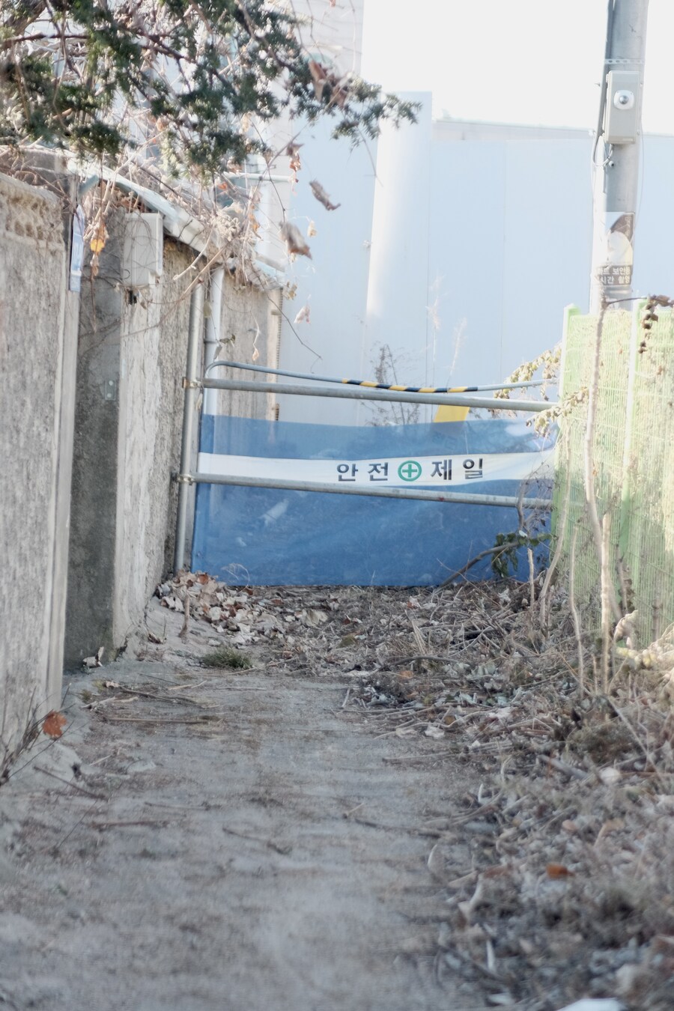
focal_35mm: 84
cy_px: 506
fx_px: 2359
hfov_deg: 16.3
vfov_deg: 24.2
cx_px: 337
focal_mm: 56
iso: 2500
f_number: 2
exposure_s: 1/4000
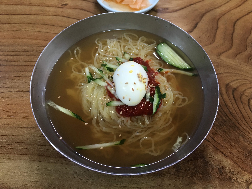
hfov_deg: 61.7
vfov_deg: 48.2
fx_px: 211
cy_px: 94
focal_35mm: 29
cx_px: 126
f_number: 2.2
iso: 80
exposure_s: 1/30
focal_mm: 4.15
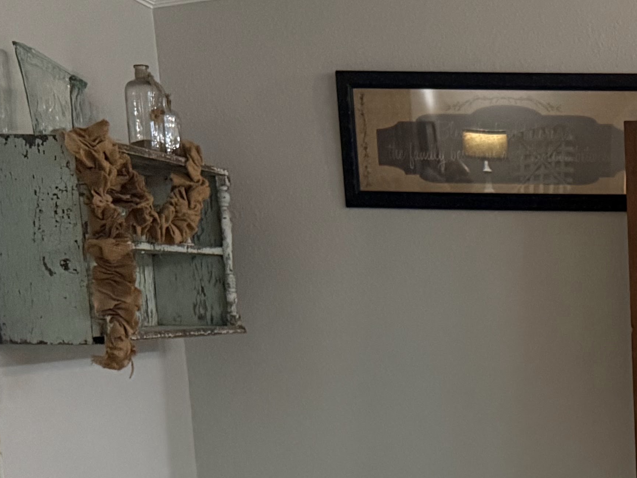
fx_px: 1454
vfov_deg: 17.5
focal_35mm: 79
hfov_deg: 22.7
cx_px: 773
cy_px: 622
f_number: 1.78
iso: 500
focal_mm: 6.76
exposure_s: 1/60
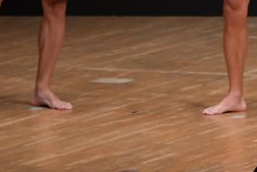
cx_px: 298
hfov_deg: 2.7
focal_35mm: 753
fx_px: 5378
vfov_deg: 1.8
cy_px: -69
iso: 6400
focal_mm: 170
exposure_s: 1/400
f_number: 5.6
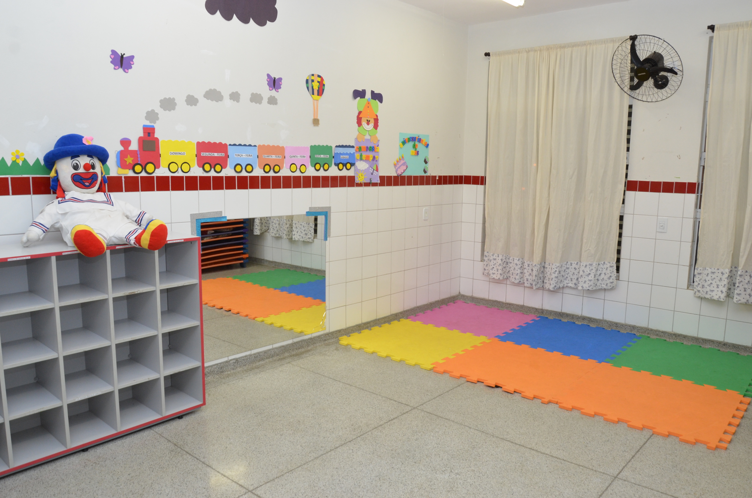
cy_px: 249
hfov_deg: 67.5
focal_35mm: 27
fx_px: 563
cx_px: 376
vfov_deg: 47.7
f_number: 7.1
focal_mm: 18
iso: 800
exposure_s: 1/60
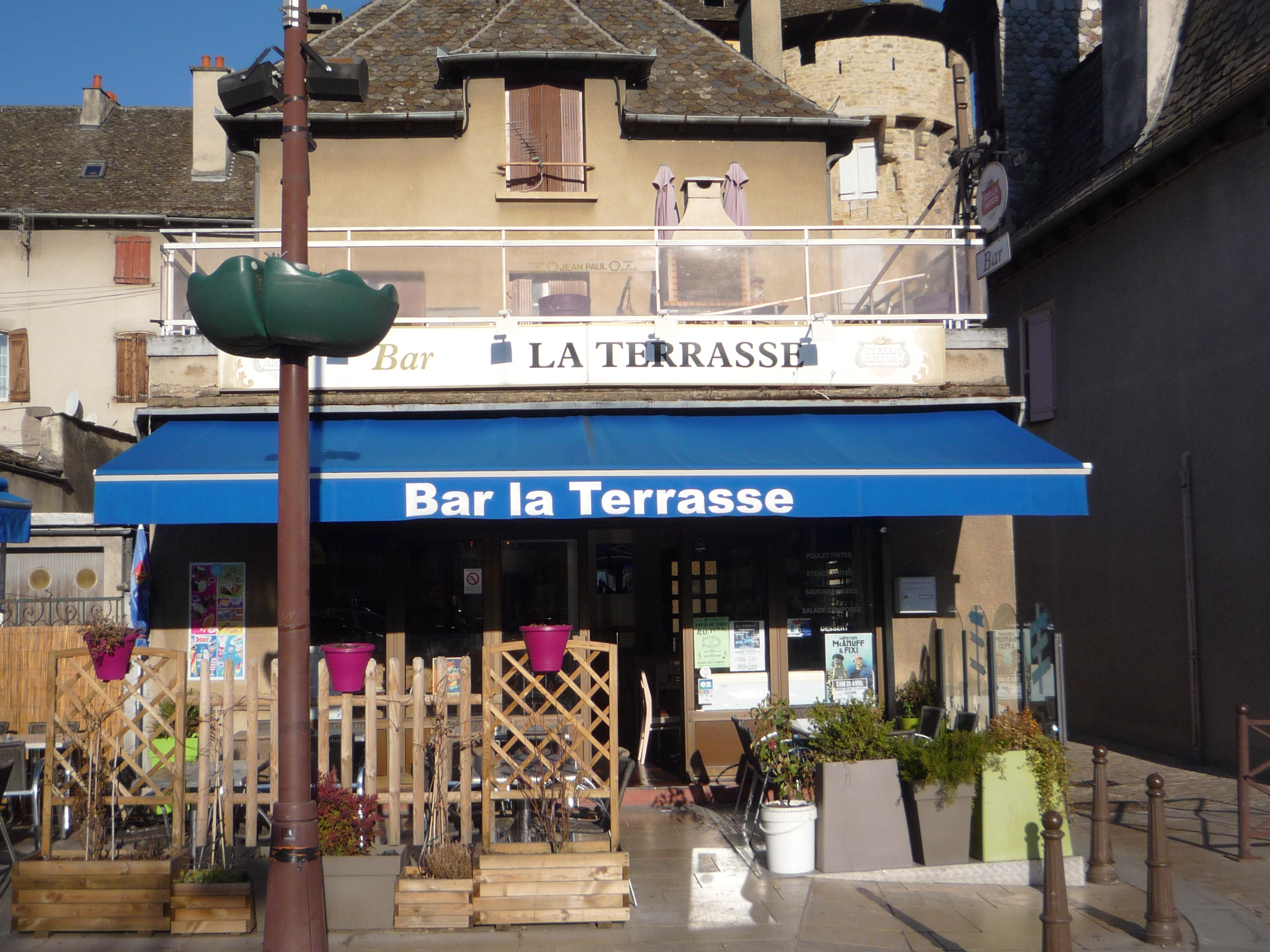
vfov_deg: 37.7
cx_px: 635
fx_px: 1394
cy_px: 476
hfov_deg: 49.0
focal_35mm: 38
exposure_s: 1/640
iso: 100
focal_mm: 5.2
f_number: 5
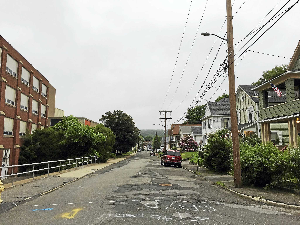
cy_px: 112
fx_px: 251
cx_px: 150
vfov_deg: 48.2
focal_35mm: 29
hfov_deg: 61.7
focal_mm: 4.15
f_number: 2.2
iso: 40
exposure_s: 1/120
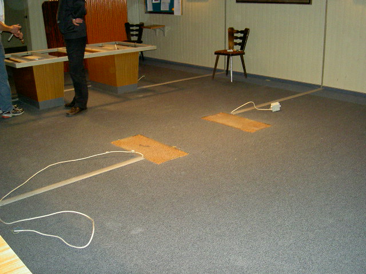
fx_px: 412
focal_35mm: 39
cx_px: 183
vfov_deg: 36.8
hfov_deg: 47.9
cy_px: 137
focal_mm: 8
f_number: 2.8
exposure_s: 1/59.5
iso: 100
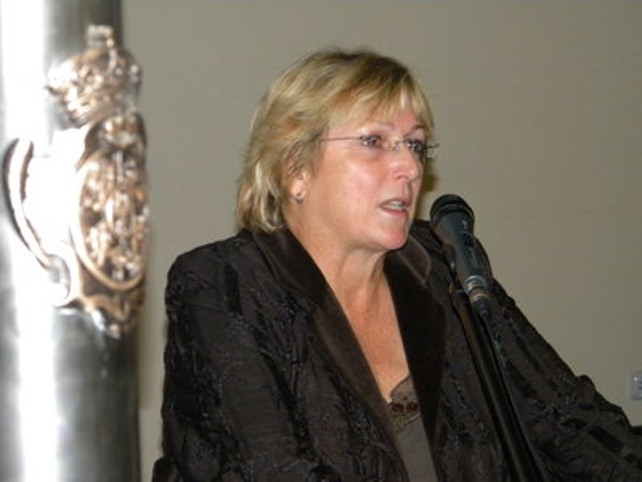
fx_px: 1947
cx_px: 321
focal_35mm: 105
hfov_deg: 18.7
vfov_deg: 14.1
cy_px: 241
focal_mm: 19
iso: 400
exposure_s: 1/30
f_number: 4.7
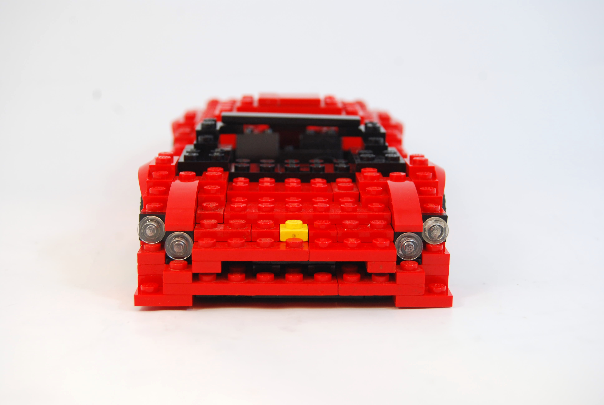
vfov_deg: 21.6
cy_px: 202
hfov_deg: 31.9
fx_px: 1058
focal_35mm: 63
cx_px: 302
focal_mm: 42
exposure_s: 1/60
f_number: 7.1
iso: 200
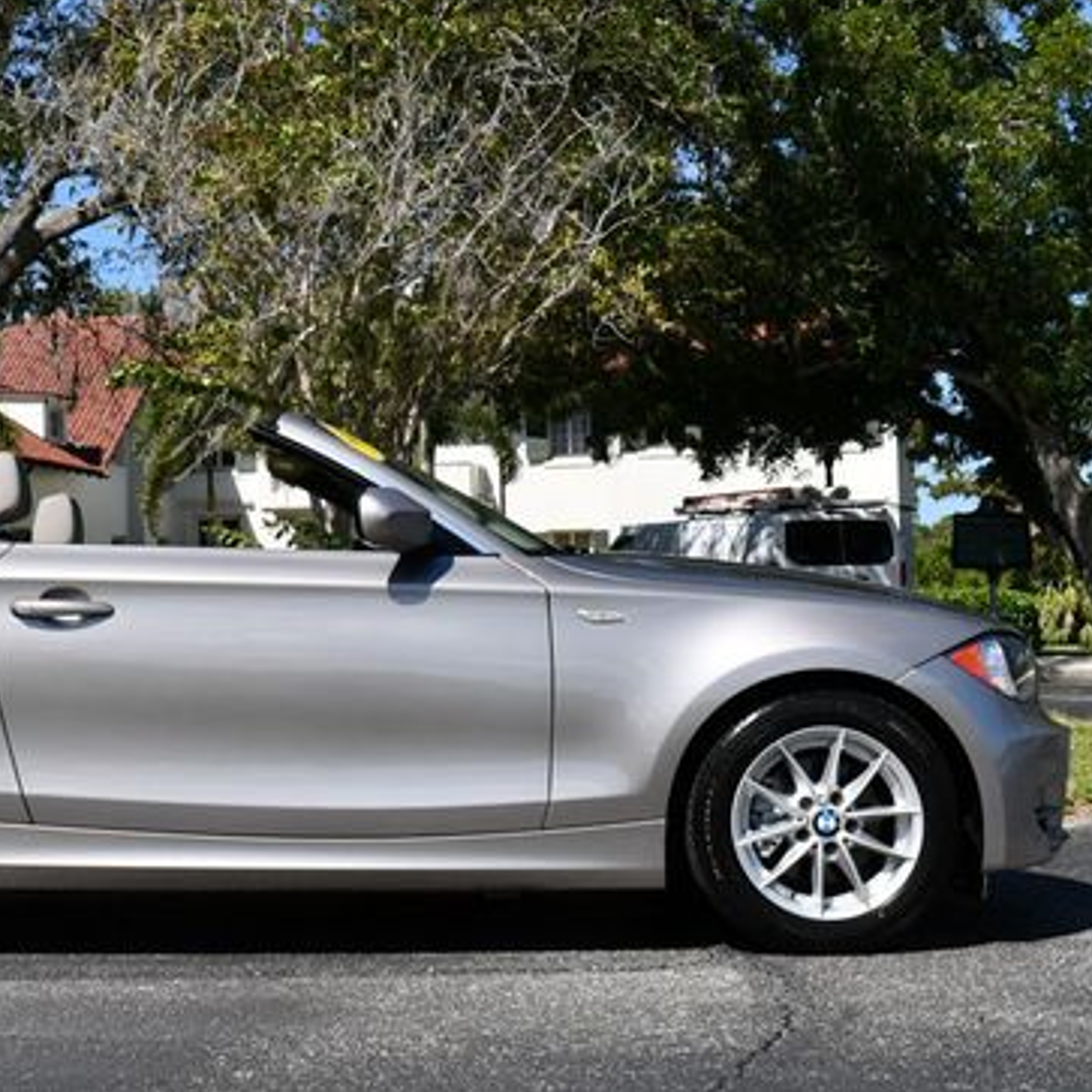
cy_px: 454
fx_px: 2248
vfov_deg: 27.3
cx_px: 232
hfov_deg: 26.8
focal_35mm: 63
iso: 100
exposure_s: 1/320
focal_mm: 21
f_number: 9
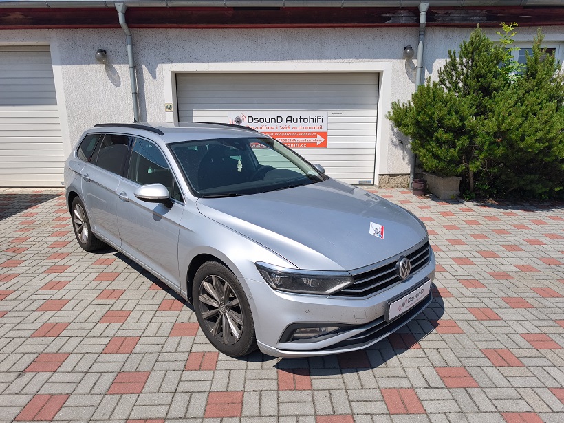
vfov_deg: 58.9
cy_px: 212
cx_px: 282
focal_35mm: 23
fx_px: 375
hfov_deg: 73.9
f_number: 1.6
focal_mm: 6.57
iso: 50
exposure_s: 1/3805
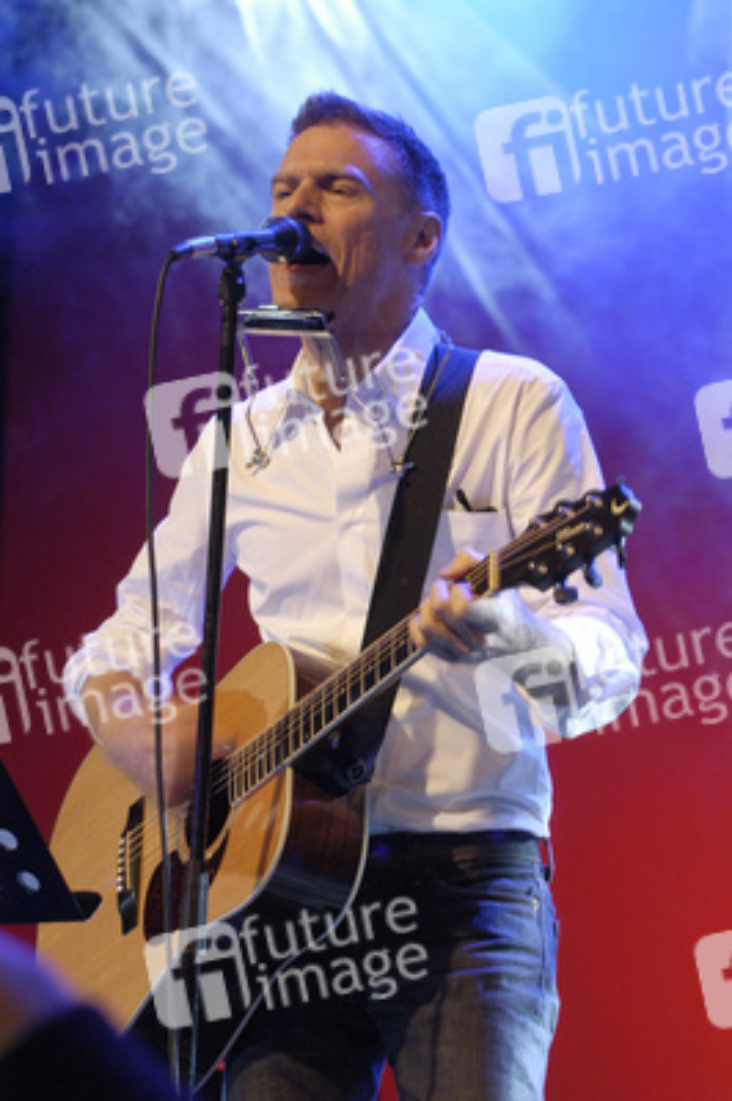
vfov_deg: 17.1
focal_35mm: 120
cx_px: 366
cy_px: 550
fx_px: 3666
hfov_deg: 11.4
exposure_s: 1/25
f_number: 5.6
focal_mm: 80
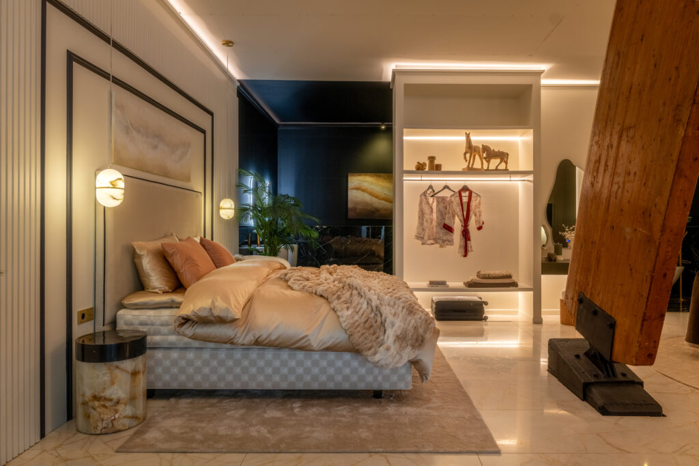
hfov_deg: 73.7
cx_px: 350
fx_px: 466
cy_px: 233
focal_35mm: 24
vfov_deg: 53.1
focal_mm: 24
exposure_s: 1/60
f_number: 9
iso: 200
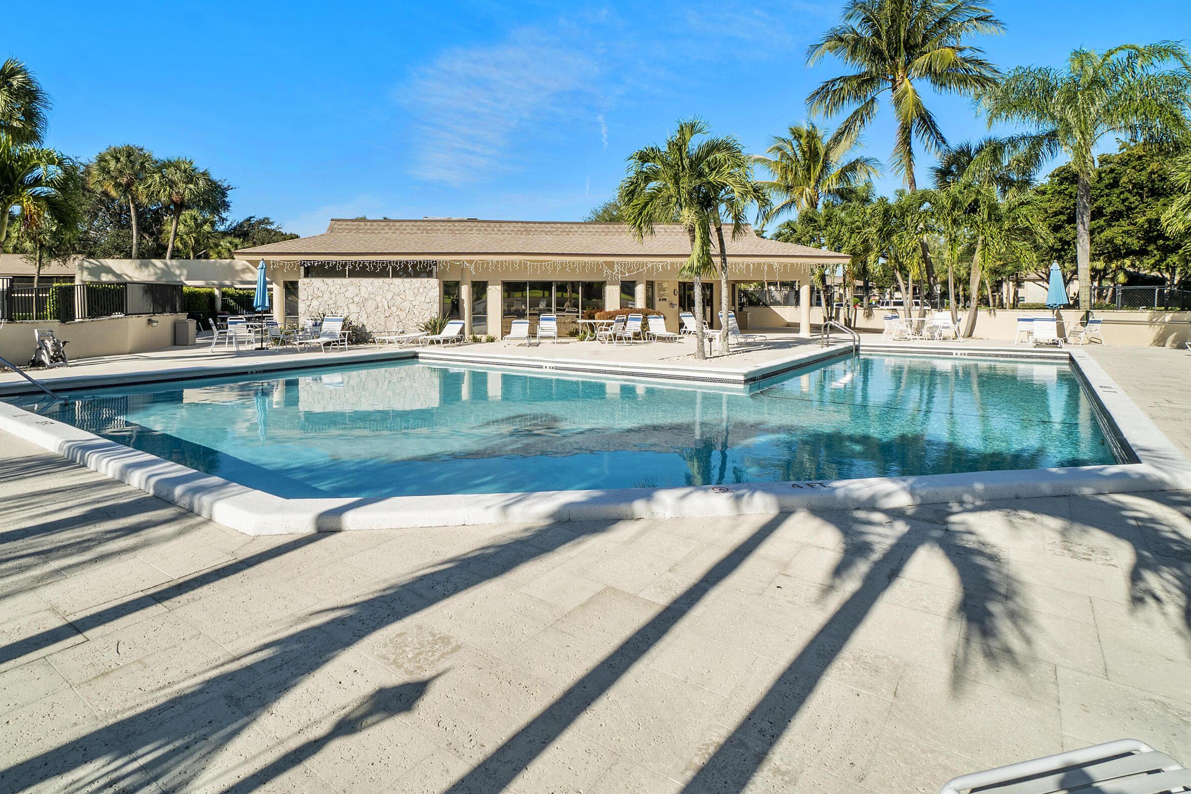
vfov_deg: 63.7
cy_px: 300
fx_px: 629
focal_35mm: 19
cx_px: 551
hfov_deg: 86.8
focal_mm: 10
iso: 100
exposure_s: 1/320
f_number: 11
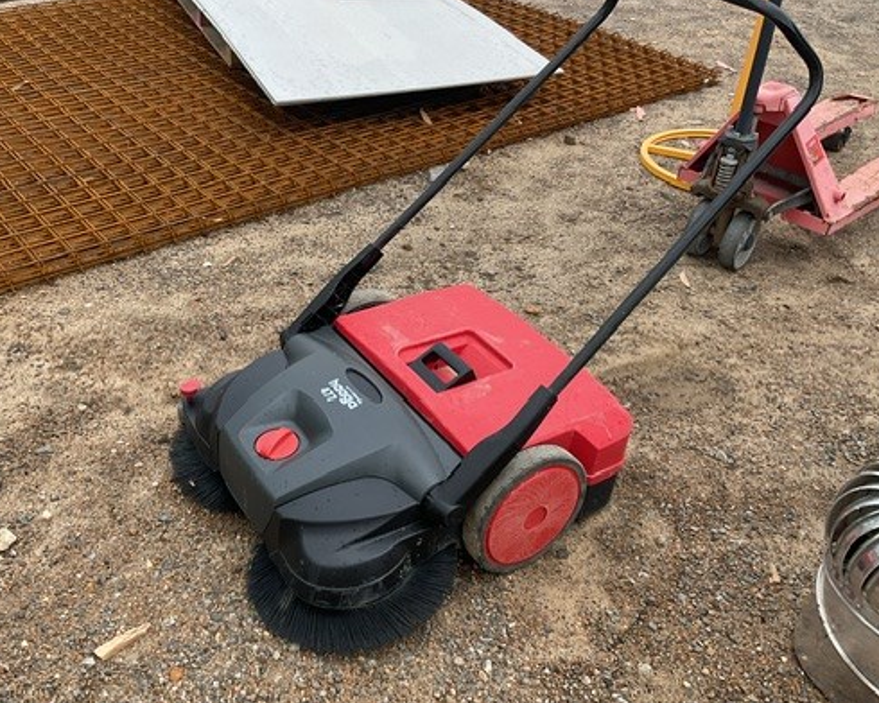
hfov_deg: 48.9
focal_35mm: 37
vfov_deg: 40.1
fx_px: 963
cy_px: 328
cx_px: 377
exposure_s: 1/435
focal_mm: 3
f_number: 1.8
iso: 16
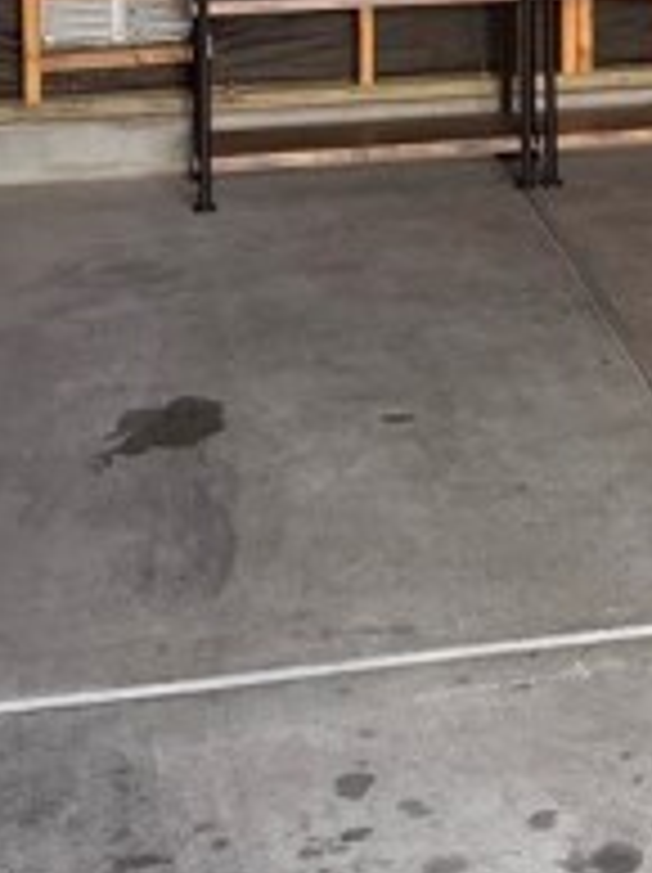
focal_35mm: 103
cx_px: 773
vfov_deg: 18.1
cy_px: -180
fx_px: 2592
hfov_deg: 13.9
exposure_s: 1/121
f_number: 1.6
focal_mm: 4.2
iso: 125
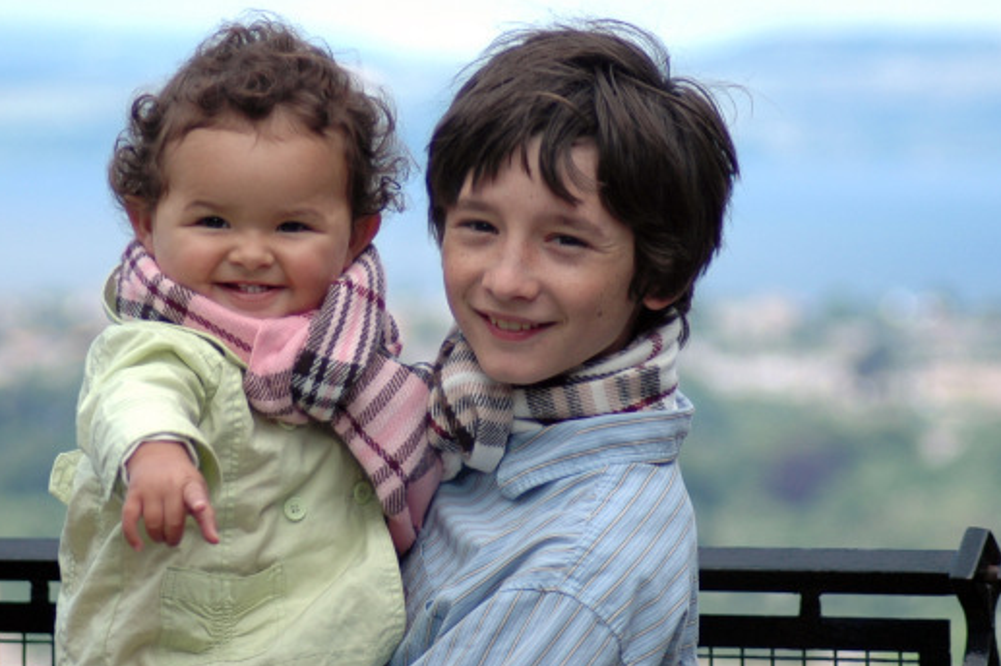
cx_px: 440
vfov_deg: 5.3
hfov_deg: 7.9
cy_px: 246
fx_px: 7225
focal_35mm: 260
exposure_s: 1/800
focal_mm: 112
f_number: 4.2
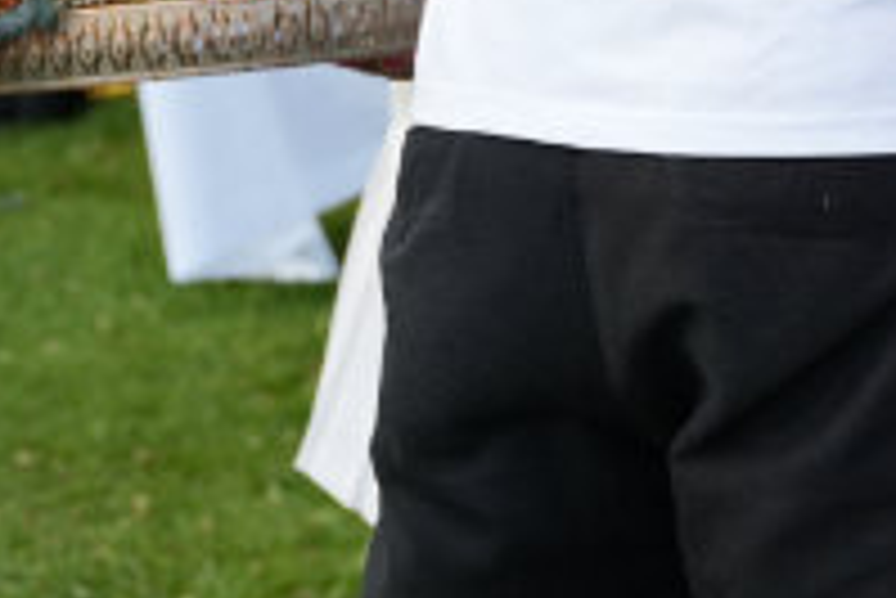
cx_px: 1387
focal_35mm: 202
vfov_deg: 6.7
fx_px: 5020
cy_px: -479
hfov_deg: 9.9
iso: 250
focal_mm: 39.3
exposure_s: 1/800
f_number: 2.8
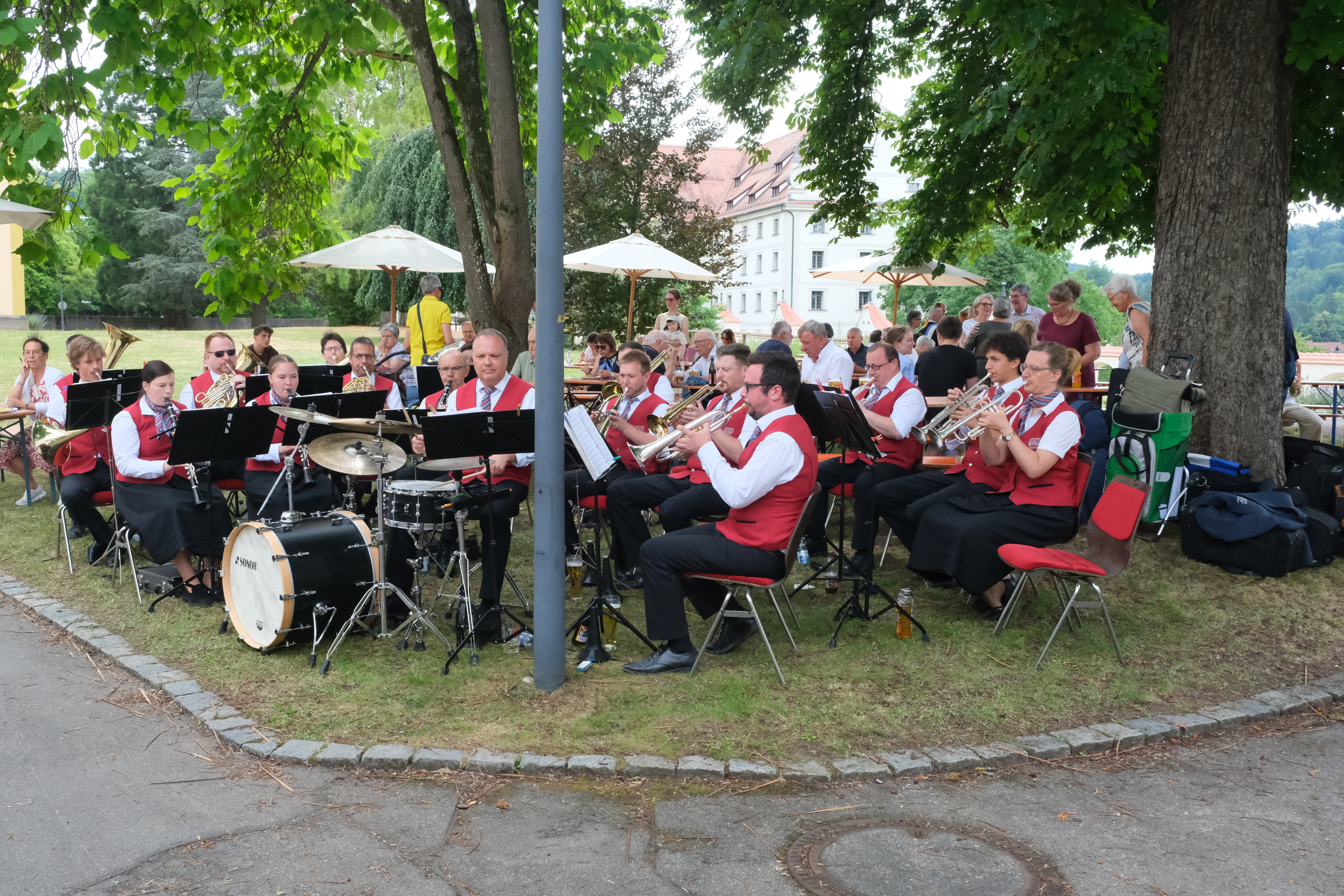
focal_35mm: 34
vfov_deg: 38.9
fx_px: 1269
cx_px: 615
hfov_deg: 55.7
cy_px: 463
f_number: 7.1
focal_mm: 20.5
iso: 4000
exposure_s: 1/1400
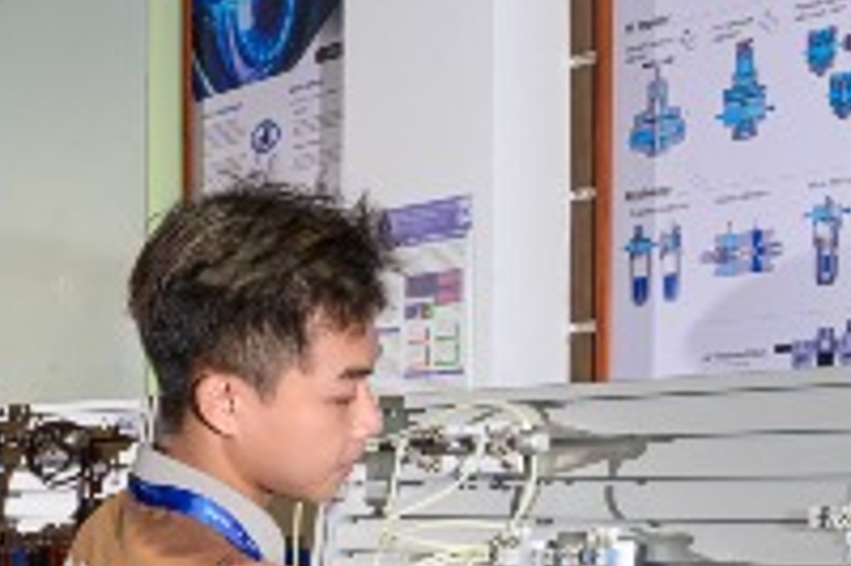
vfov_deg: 16.5
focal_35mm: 81
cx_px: 413
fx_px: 1913
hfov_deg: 25.1
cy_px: 564
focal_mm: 30
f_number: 13
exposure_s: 1/8
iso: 400
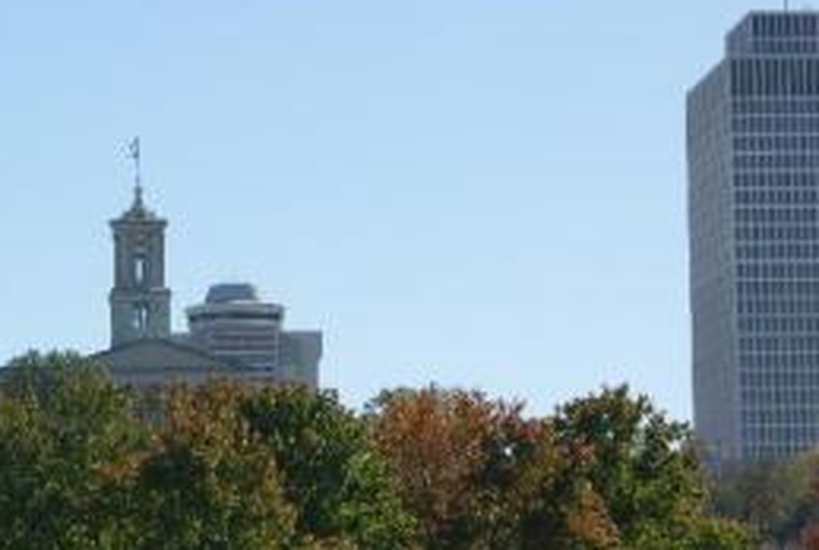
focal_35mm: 162
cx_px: 190
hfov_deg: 12.6
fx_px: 3694
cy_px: 332
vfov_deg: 8.5
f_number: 8
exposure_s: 1/250
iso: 100
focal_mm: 70
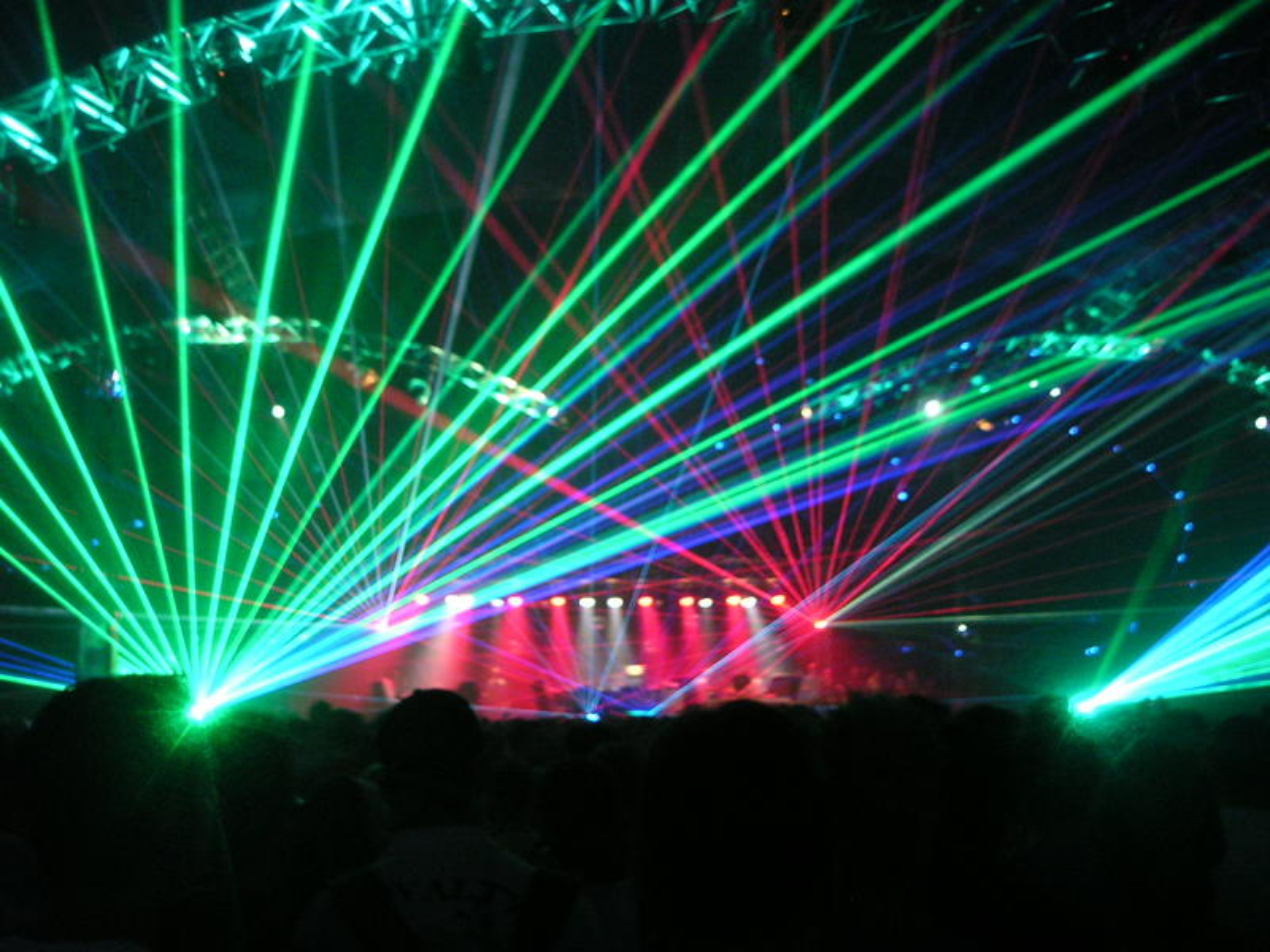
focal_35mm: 38
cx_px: 635
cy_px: 476
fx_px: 1394
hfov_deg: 49.0
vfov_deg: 37.7
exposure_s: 1/4
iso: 200
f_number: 2.8
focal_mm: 6
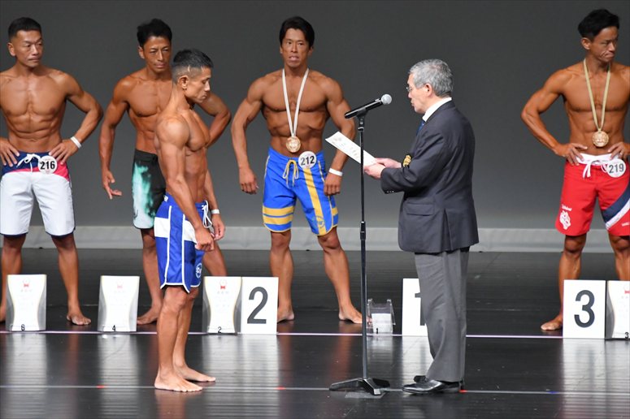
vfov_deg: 4.0
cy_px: 210
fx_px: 6035
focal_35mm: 345
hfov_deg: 6.0
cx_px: 315
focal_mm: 230
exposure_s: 1/400
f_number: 5.6
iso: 5000
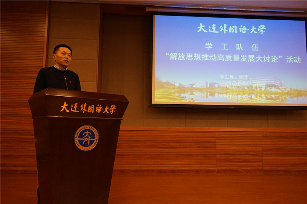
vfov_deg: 43.5
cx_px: 154
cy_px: 102
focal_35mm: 30
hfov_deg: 62.0
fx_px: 256
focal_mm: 20
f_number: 4
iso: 2500
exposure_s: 1/160
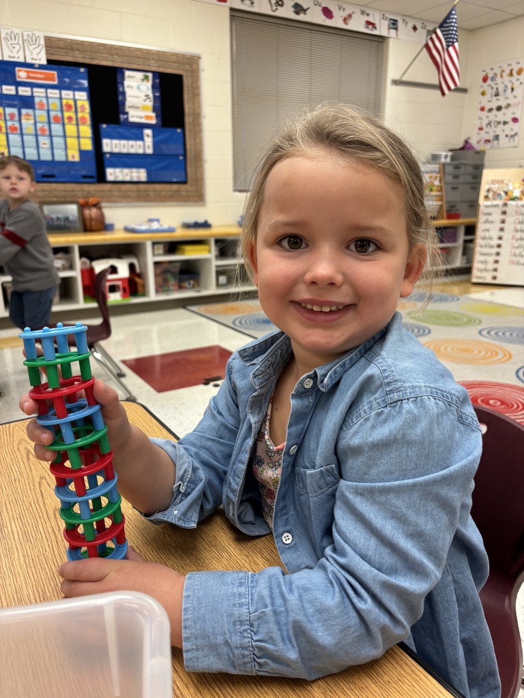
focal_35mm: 26
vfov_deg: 67.3
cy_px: 349
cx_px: 262
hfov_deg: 53.1
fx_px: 525
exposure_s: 1/60
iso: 80
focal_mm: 5.96
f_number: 1.6
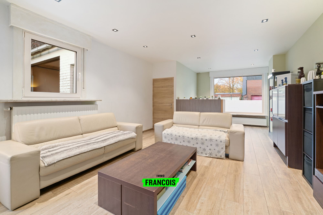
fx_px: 144
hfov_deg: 96.7
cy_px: 108
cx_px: 162
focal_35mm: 16
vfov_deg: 73.8
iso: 250
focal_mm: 16
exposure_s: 1/1.25
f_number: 11
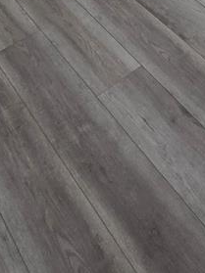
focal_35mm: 56
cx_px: 172
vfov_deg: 22.9
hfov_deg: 25.5
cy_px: -195
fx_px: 443
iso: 250
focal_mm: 2.2
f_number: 2.2
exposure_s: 1/120
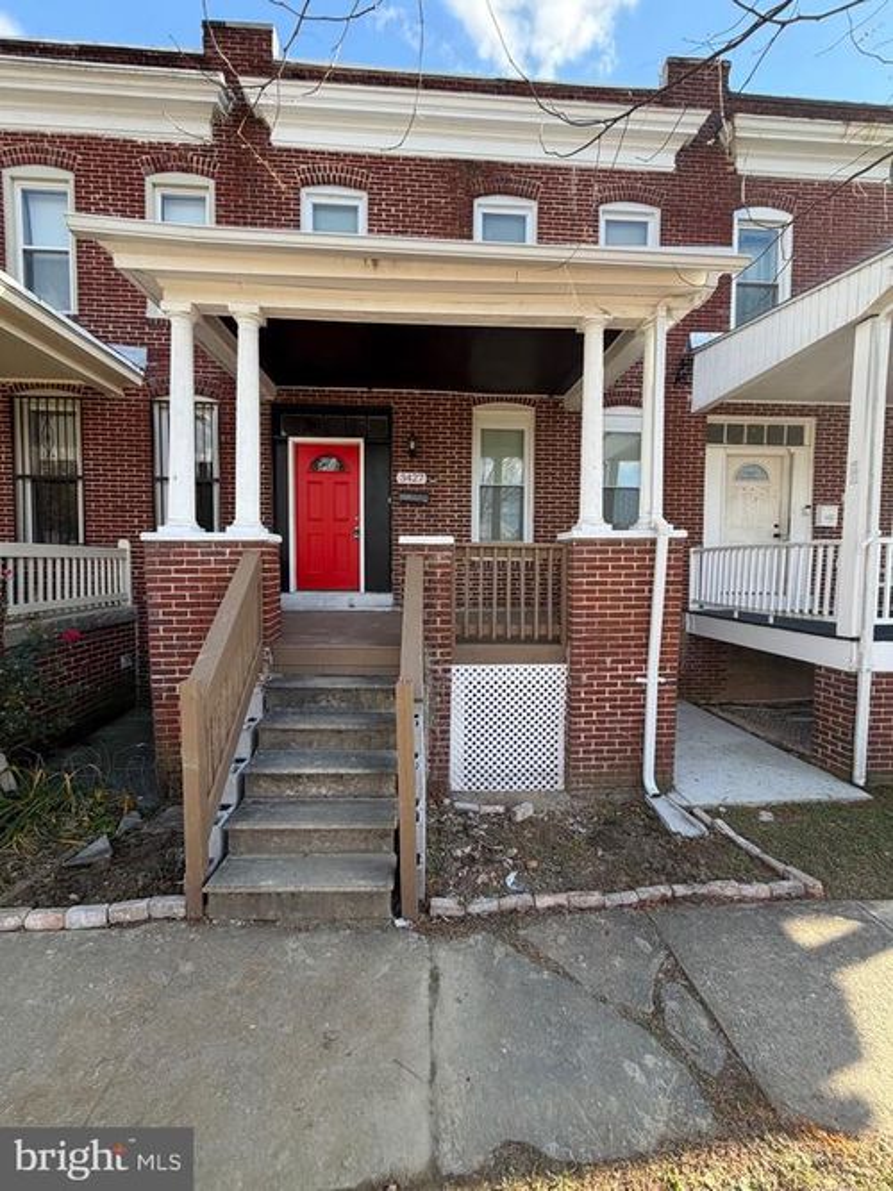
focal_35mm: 14
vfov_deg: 102.1
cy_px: 596
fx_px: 482
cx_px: 446
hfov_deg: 85.7
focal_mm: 2.22
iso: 64
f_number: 2.2
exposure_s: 1/455
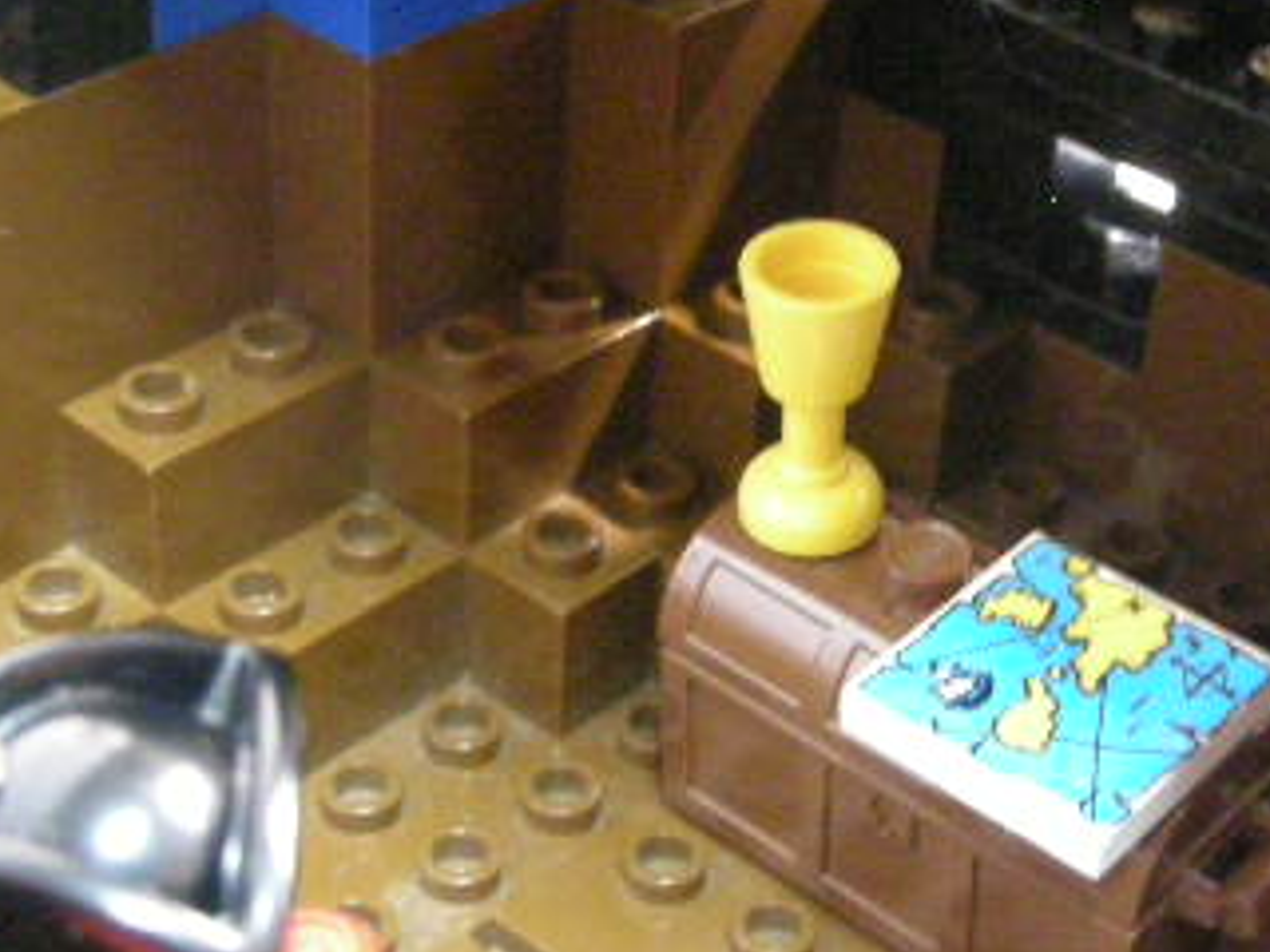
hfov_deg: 27.5
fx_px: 2568
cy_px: 520
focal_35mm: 70
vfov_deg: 21.0
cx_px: 909
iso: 800
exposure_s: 1/2.1
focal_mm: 5.8
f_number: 2.8
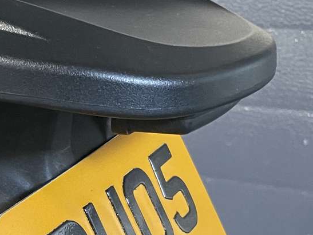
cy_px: 272
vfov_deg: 15.1
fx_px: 860
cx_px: -145
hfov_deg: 18.5
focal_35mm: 95
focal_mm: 4.2
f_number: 1.6
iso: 500
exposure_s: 1/46
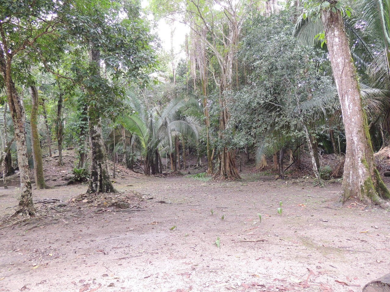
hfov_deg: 71.6
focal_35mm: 24
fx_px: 270
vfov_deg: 56.8
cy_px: 146
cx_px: 195
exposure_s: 1/30
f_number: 3
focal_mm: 4.3
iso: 180
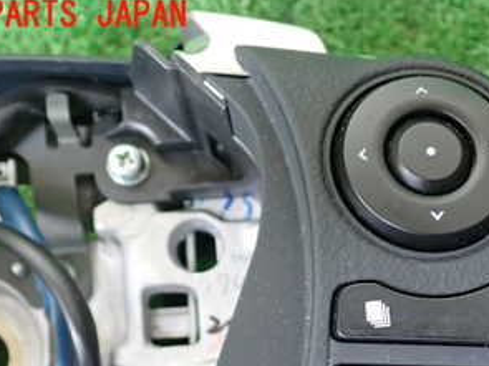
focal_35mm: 61
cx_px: 383
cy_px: 368
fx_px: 861
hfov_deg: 31.0
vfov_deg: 23.0
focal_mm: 5.4
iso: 400
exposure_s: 1/30
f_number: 2.3
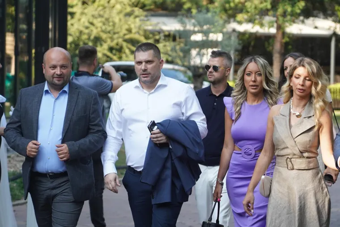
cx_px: 170
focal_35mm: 157
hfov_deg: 13.1
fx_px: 1483
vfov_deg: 8.7
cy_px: 114
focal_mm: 105
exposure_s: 1/800
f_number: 4
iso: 800
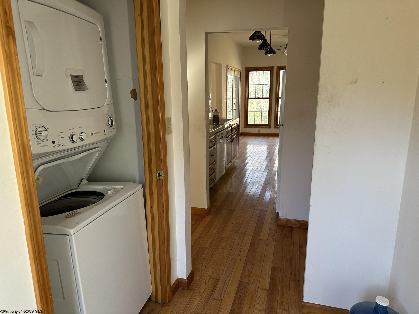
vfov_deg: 56.8
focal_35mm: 24
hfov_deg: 71.6
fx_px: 291
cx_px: 210
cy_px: 157
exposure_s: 1/121
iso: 200
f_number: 1.78
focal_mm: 6.86
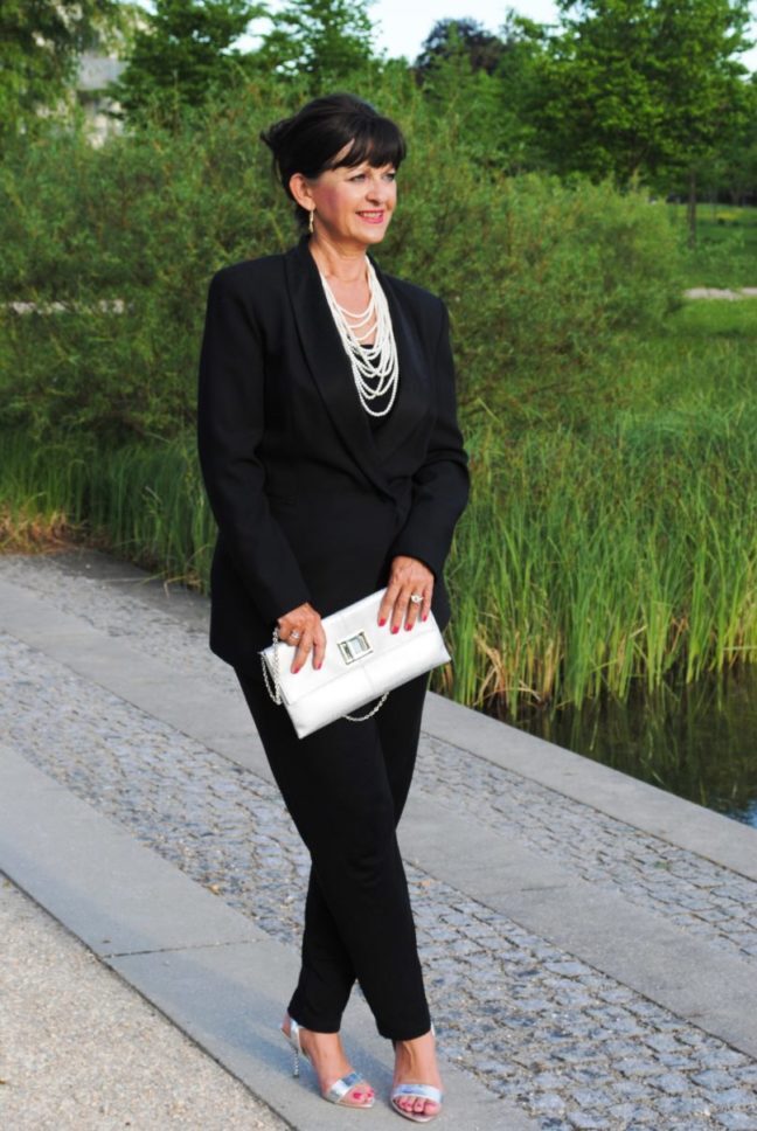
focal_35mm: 75
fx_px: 2359
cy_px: 566
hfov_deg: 18.2
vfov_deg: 27.0
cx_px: 378
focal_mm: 50
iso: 100
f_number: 8
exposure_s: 1/80
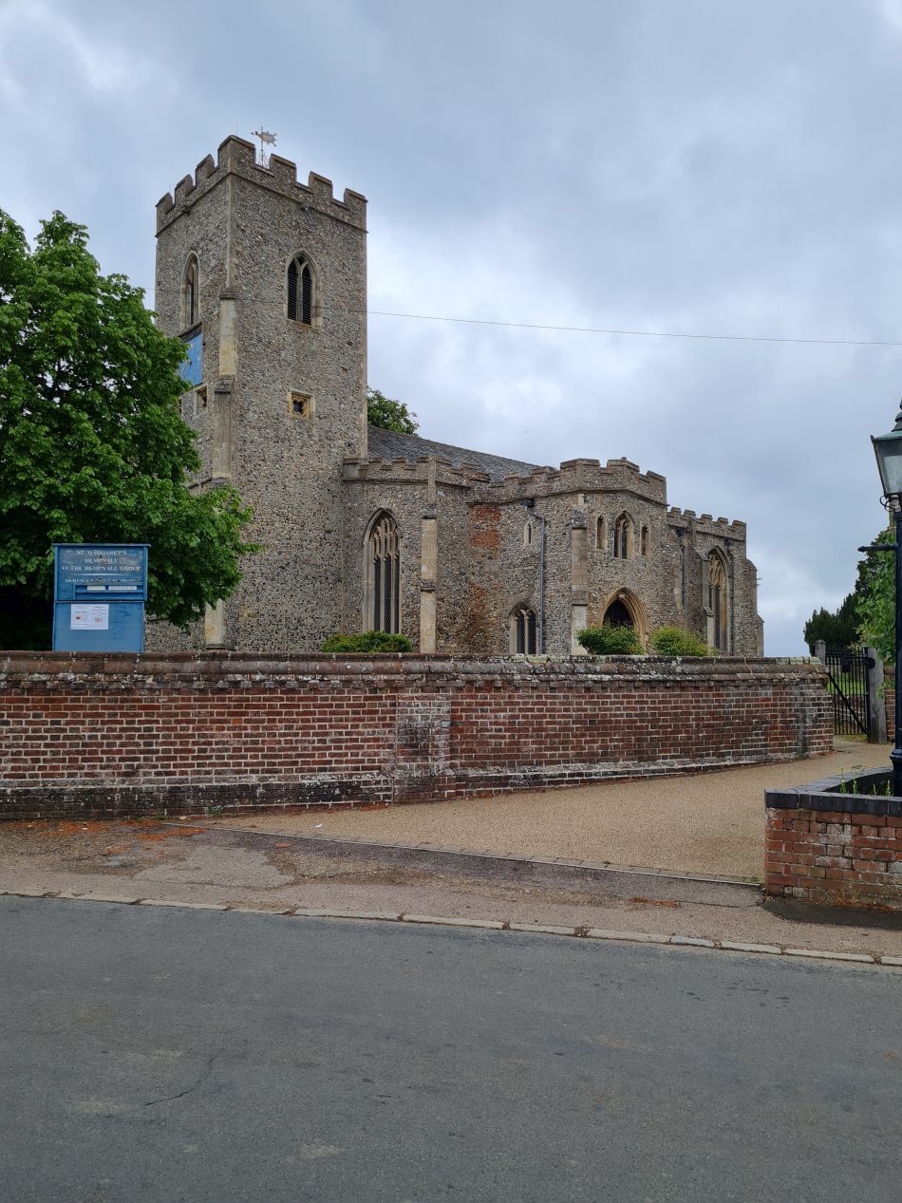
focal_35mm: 26
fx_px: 903
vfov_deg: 67.3
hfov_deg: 53.1
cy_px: 602
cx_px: 451
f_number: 1.8
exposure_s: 1/1400
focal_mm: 5.4
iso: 50
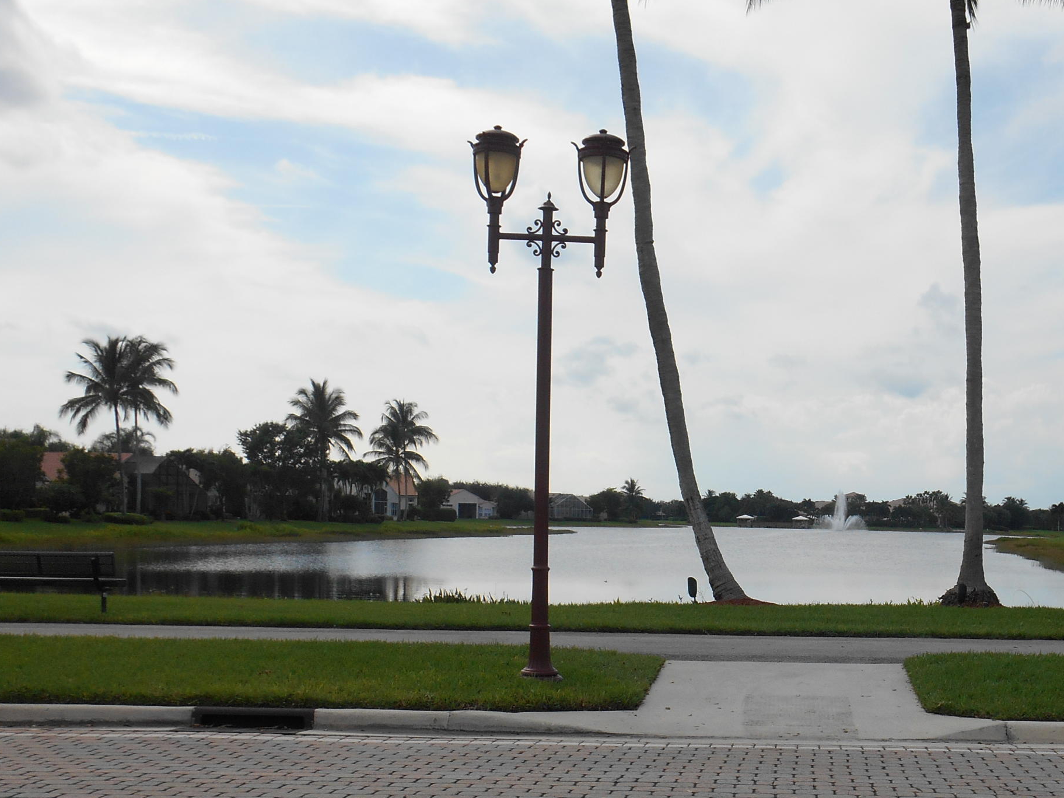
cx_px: 812
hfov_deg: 36.5
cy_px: 589
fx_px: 1568
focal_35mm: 51
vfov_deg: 28.2
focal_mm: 5.5
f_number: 3.6
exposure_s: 1/1000
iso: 80
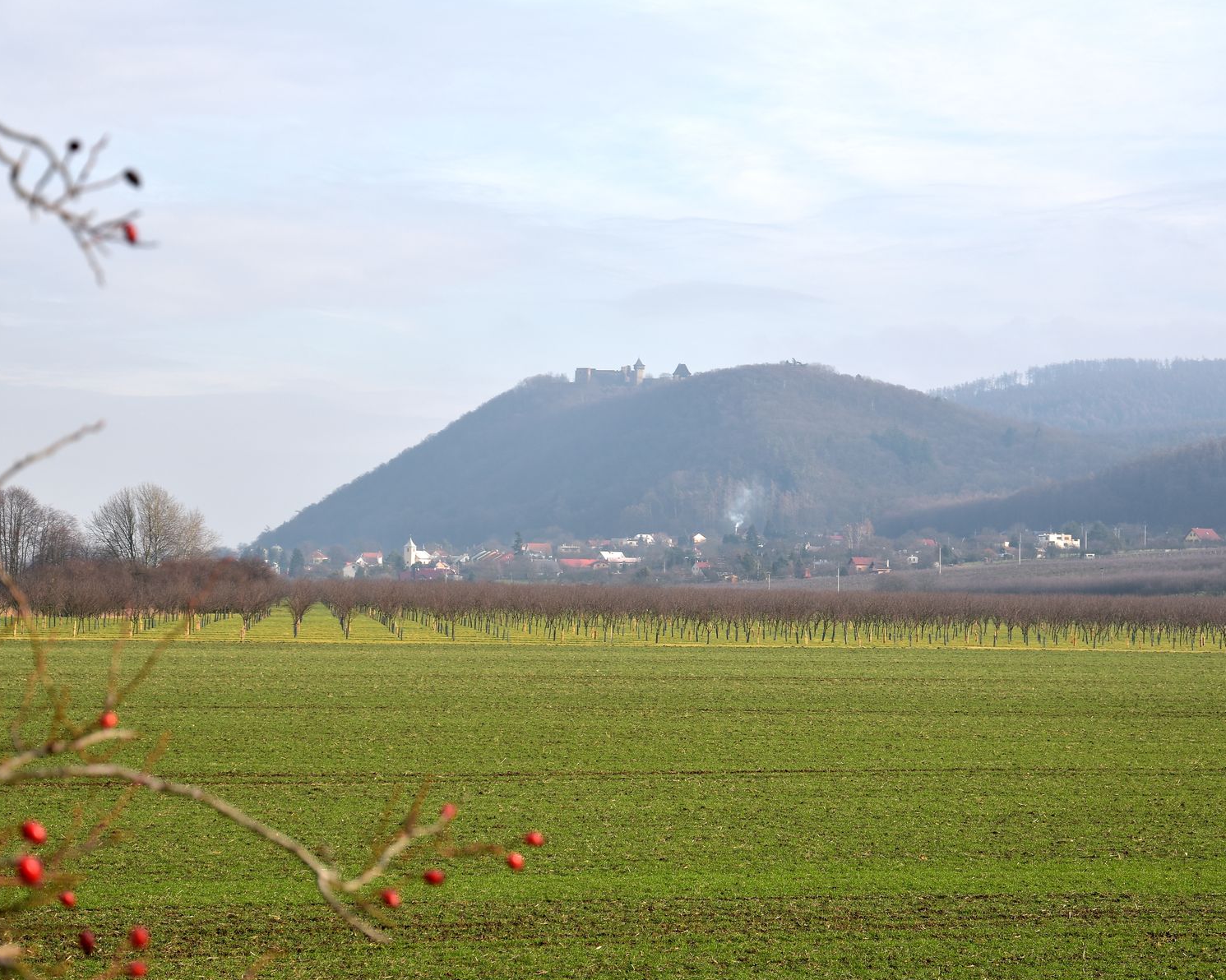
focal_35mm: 85
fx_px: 3083
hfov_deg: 22.5
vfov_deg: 18.1
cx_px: 655
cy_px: 489
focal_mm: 50
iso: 100
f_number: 7.1
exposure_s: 1/200
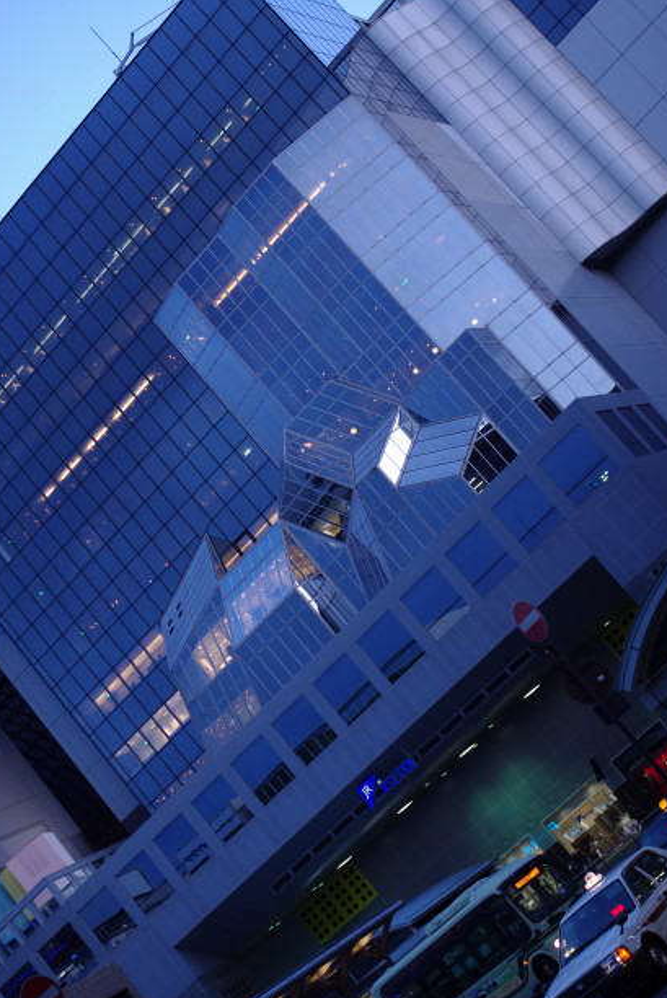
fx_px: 1886
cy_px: 494
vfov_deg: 29.6
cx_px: 288
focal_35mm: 68
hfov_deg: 20.0
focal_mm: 35
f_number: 2.4
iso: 100
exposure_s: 1/50
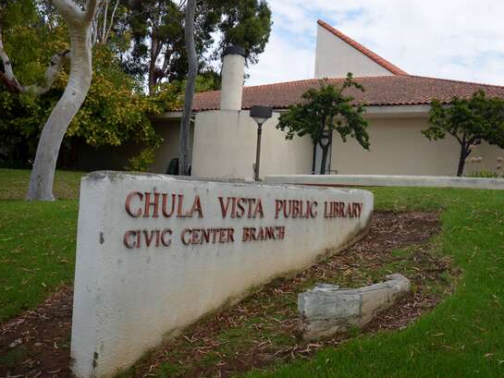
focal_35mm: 38
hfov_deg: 47.9
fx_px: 553
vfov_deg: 37.6
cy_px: 153
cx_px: 348
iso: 100
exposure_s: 1/200
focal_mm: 18
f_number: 4
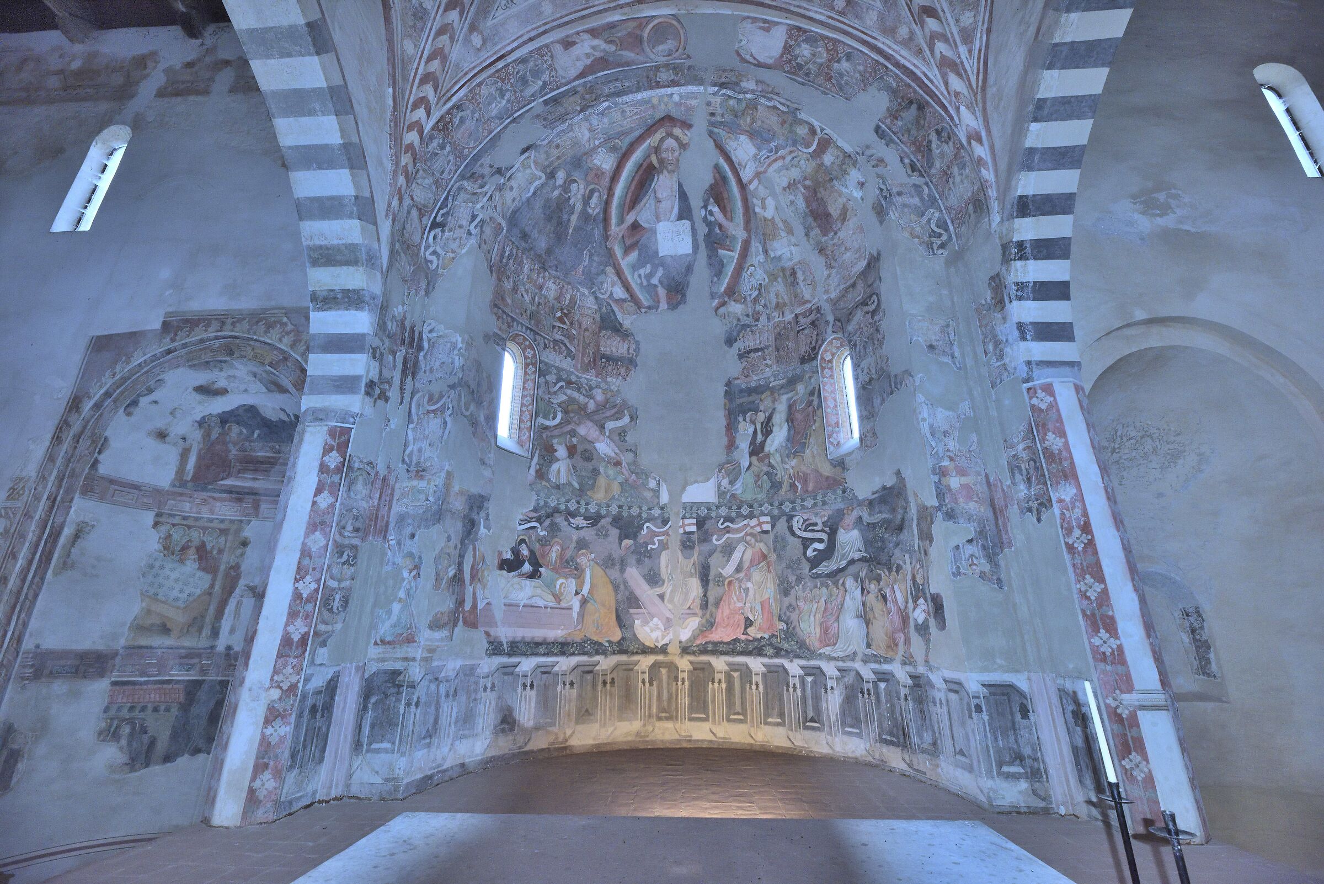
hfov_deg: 104.2
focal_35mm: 14
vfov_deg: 81.3
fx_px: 515
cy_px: 442
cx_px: 662
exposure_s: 1/60
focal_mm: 14
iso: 1000
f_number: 8
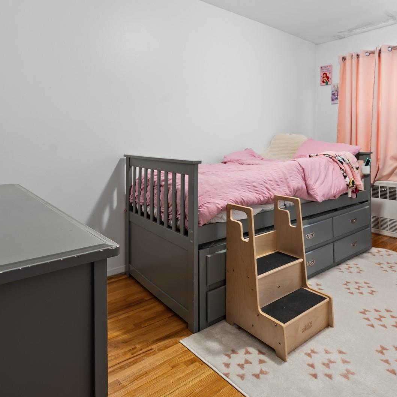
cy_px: 157
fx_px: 298
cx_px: 264
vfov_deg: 66.6
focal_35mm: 23
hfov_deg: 65.5
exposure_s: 1.3
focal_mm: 14
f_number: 8
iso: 200
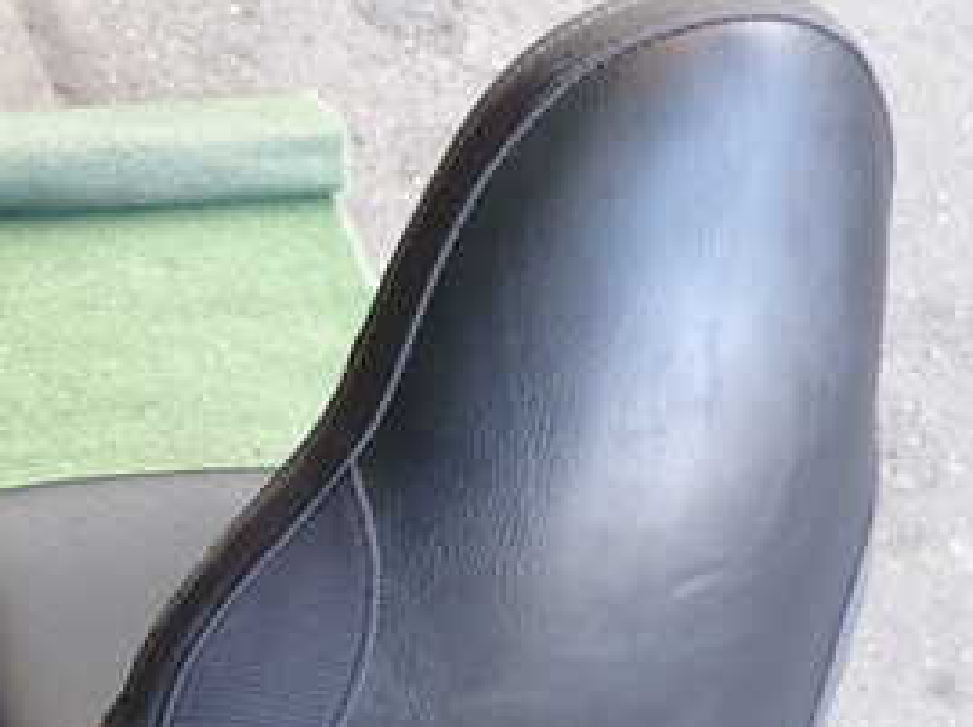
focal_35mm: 67
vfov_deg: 21.1
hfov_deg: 28.8
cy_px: 723
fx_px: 1881
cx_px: 304
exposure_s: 1/50
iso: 200
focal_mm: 5.4
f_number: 2.3
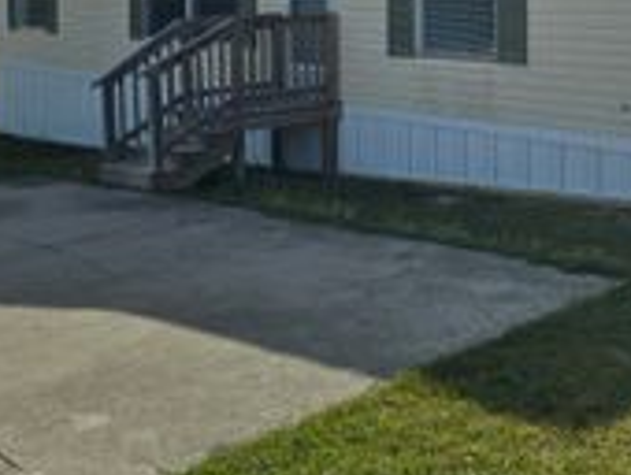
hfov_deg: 34.2
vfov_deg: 25.4
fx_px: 986
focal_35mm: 54
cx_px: 527
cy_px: -26
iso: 12
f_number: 1.7
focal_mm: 6.3
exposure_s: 1/2140
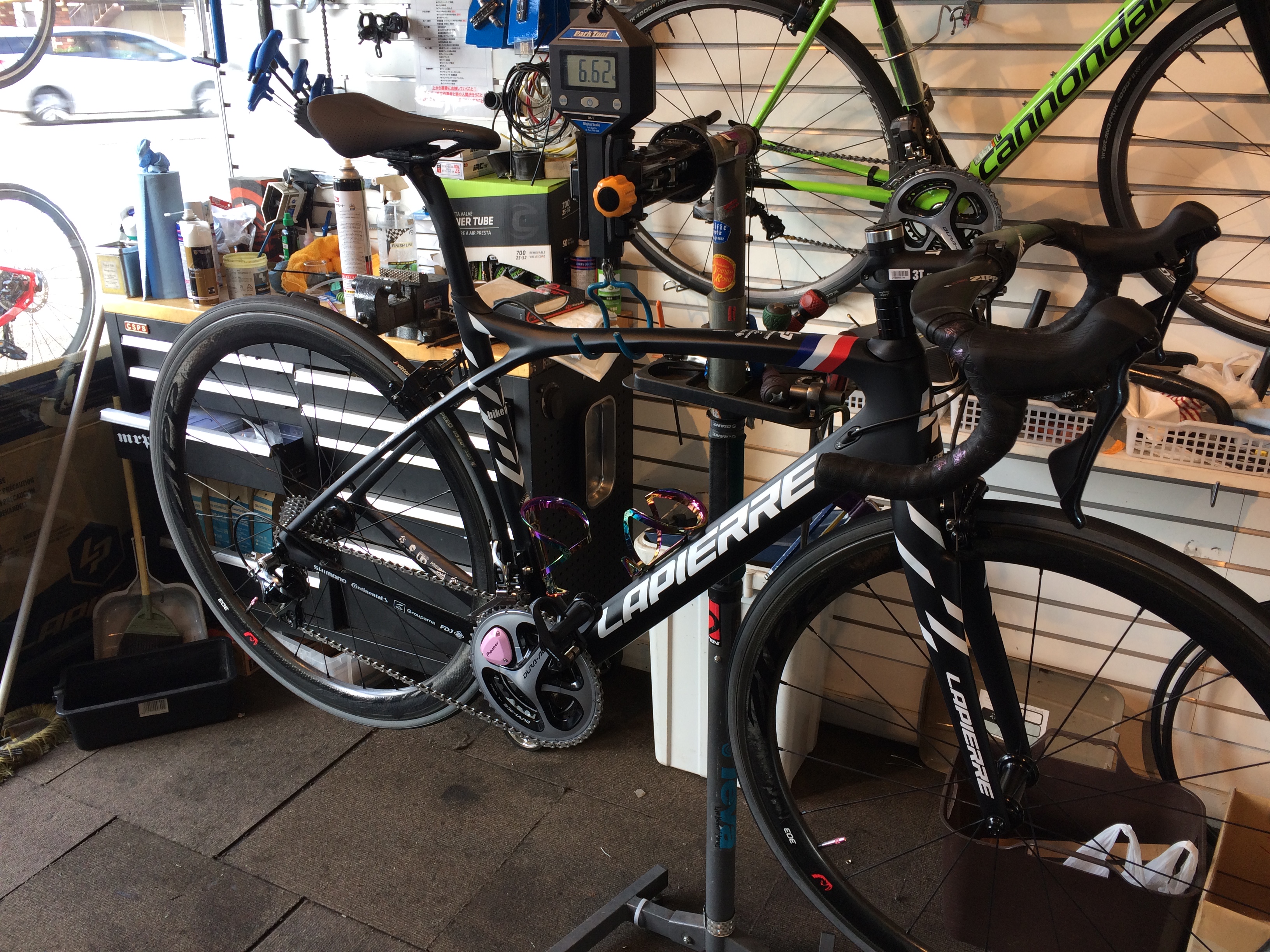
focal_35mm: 29
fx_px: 1064
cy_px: 476
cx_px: 635
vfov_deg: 48.2
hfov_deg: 61.7
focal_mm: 4.15
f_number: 2.2
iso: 40
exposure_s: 1/60
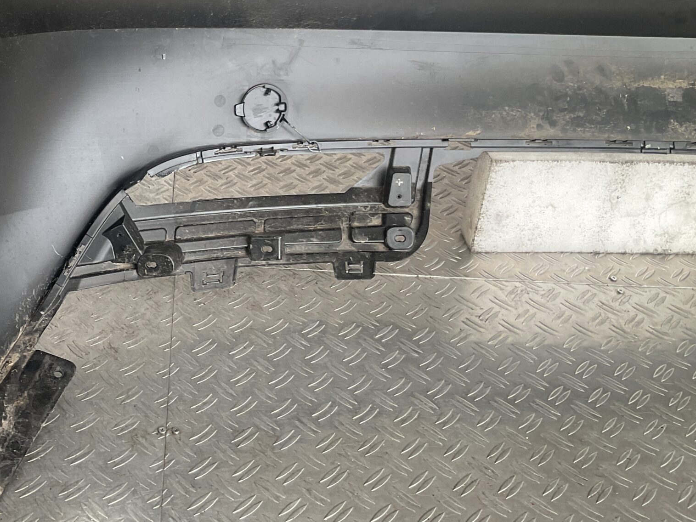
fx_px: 985
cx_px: 139
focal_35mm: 49
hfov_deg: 37.5
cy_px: 128
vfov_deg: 29.2
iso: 25
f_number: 1.8
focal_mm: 3
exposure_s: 1/120
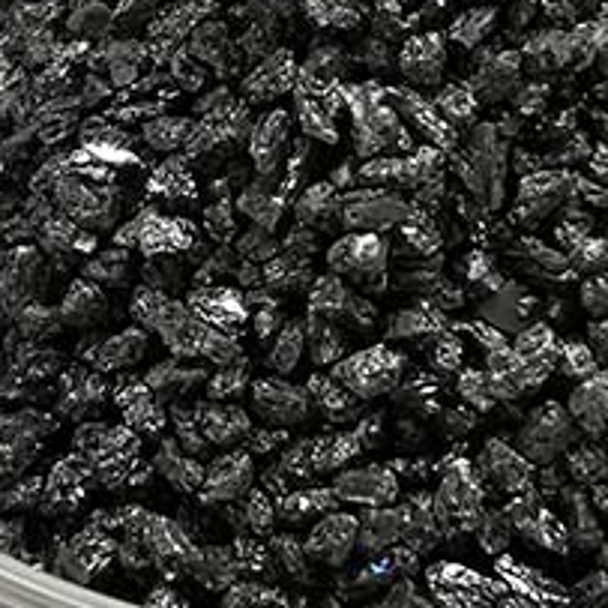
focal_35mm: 68
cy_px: 249
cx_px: 431
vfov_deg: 25.3
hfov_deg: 25.2
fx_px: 1351
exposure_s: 1/50
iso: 100
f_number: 2.2
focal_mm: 2.26
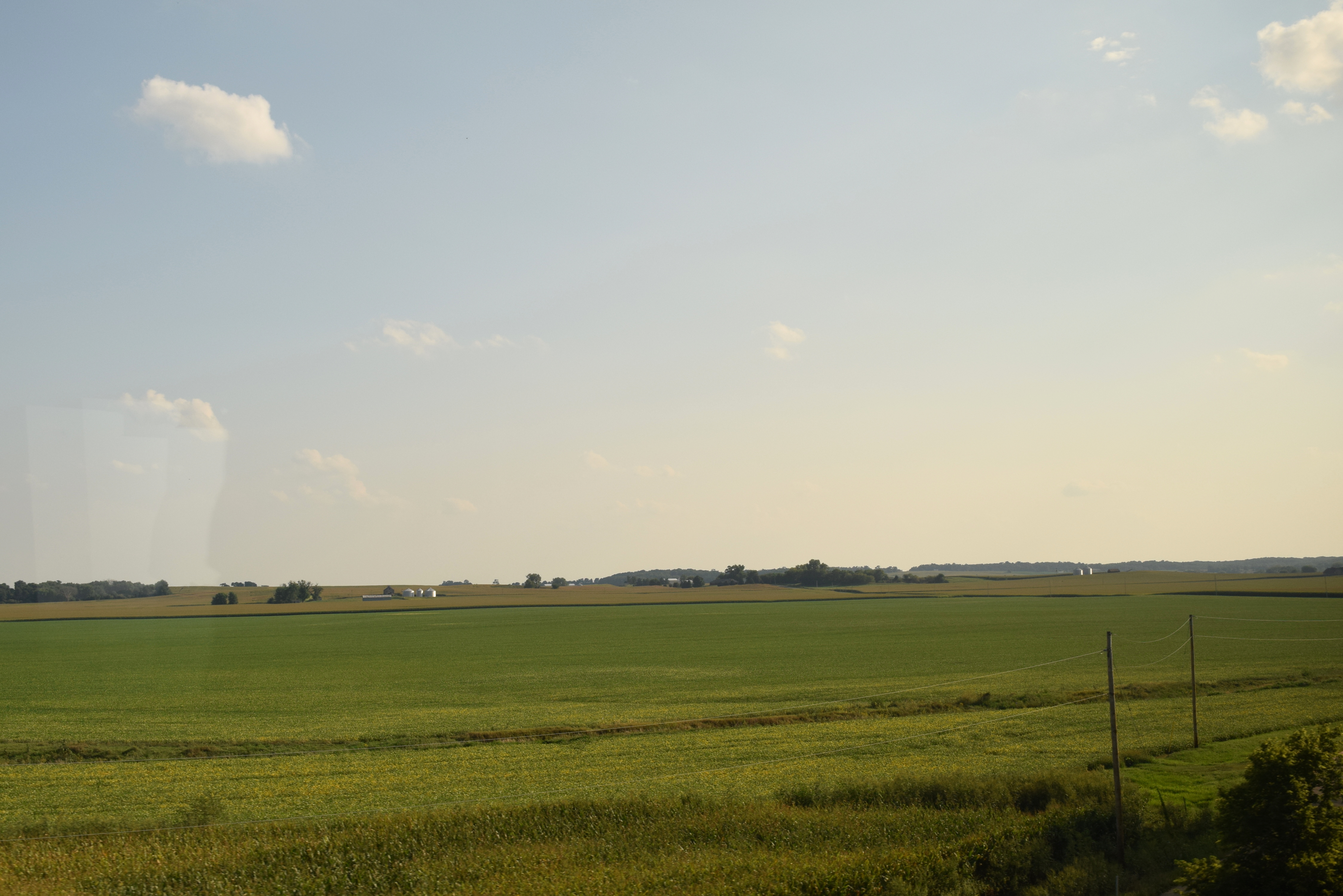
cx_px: 672
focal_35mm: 42
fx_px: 1567
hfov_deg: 46.4
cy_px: 448
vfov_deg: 31.9
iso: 400
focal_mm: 28
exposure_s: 1/320
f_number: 9
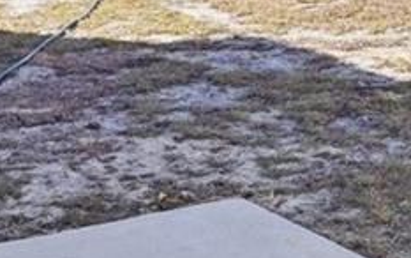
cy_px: -247
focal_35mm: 140
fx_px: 1569
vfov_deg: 8.9
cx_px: 753
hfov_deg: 13.3
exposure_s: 1/50
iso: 100
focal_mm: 20
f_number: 20
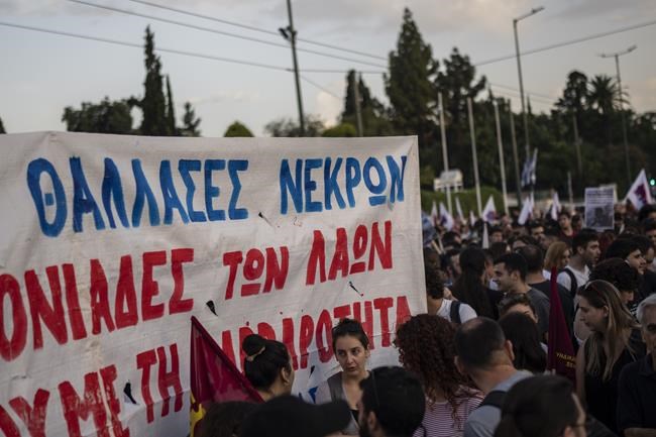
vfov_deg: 26.0
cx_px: 328
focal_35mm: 52
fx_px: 947
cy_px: 218
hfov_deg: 38.2
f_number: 1.4
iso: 50
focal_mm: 35
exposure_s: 1/500
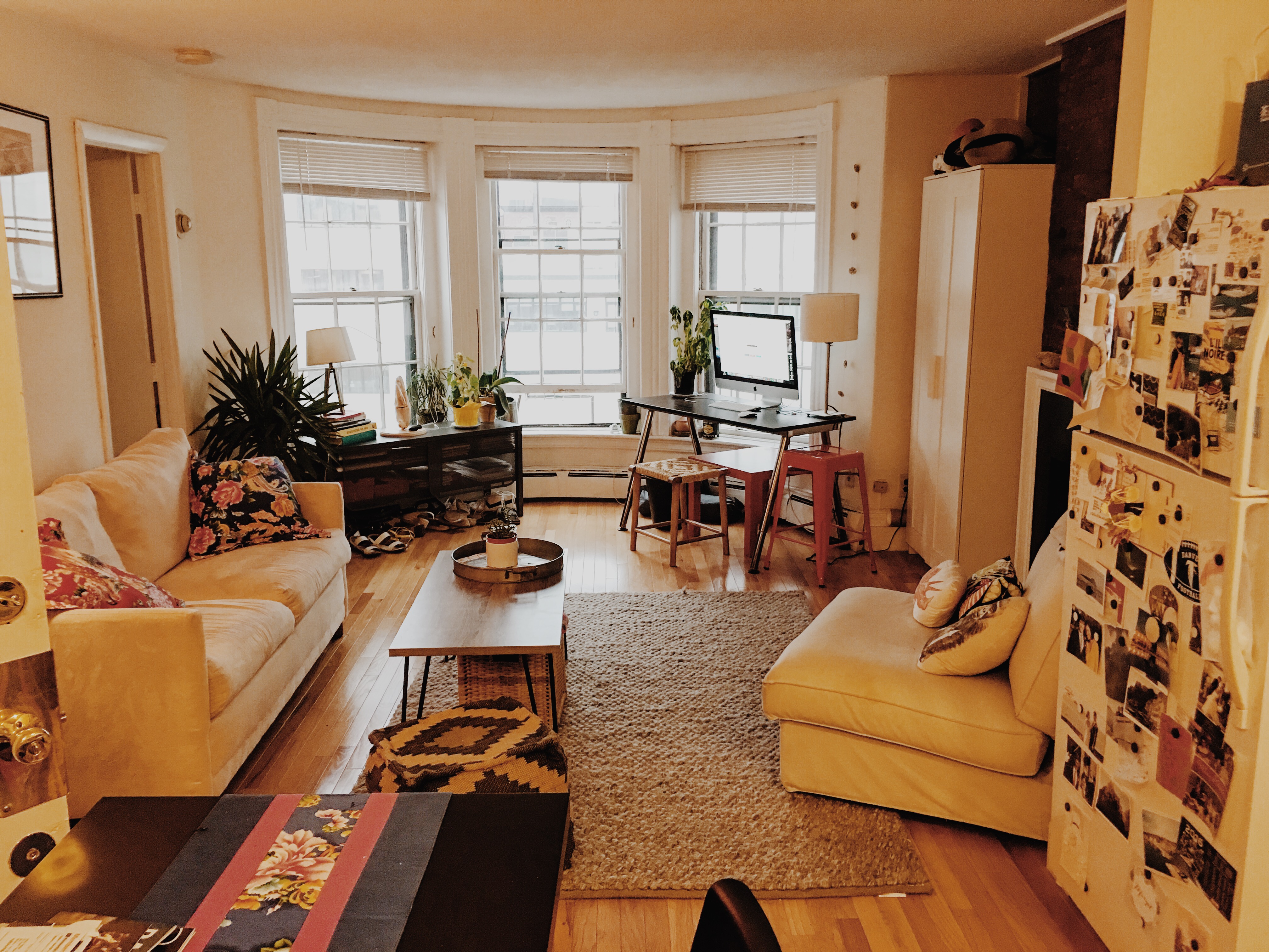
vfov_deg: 48.2
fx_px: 1063
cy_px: 476
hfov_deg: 61.7
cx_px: 634
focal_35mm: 29
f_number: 2.2
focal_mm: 4.15
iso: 80
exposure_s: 1/15
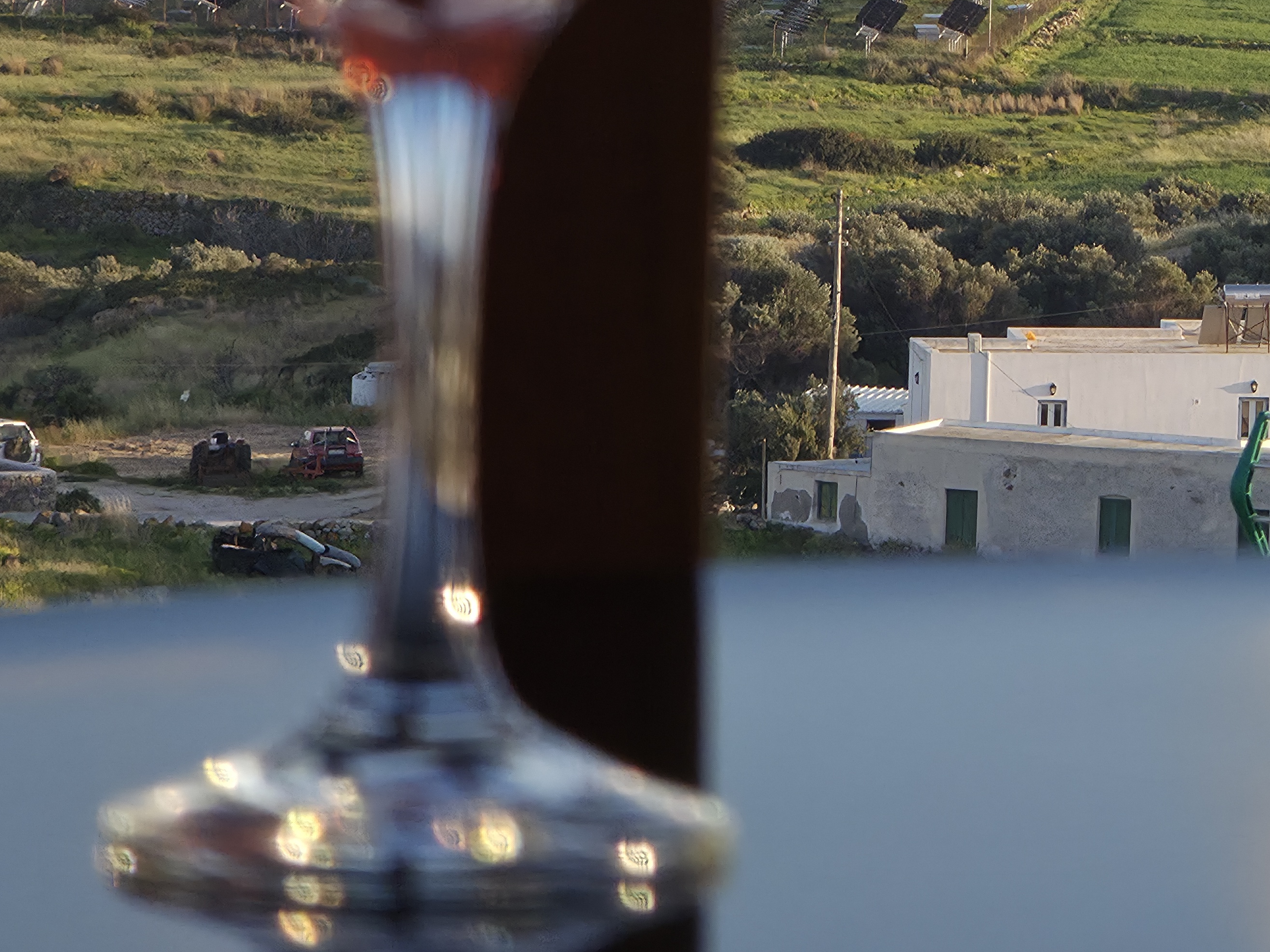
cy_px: -369
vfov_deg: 4.2
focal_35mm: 356
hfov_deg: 5.5
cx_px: 1689
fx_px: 13061
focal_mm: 18.6
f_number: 3.4
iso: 32
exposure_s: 1/224
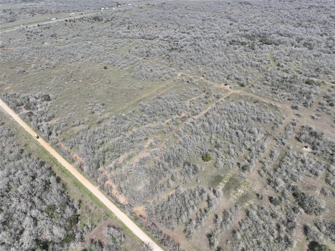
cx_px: 168
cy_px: 126
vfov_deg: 56.8
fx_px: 232
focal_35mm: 24
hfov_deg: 71.6
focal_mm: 12.29
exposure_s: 1/1250
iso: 100
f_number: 2.8
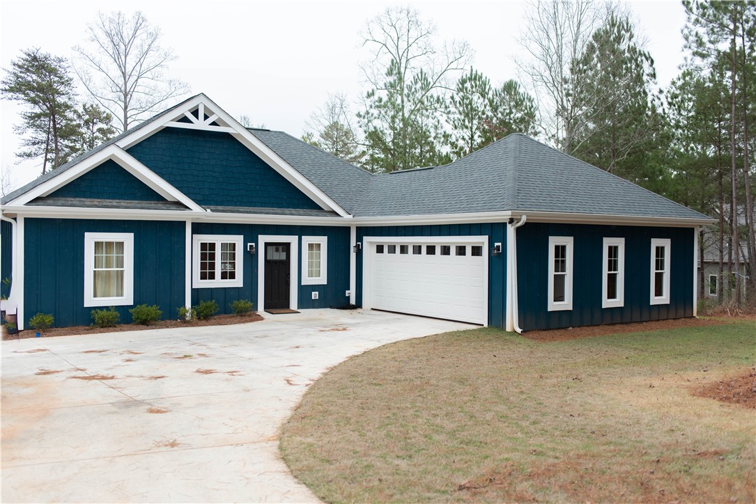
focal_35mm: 35
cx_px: 378
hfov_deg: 54.4
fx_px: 735
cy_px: 252
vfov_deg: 37.9
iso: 250
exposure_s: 1/1000
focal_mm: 35
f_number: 2.5
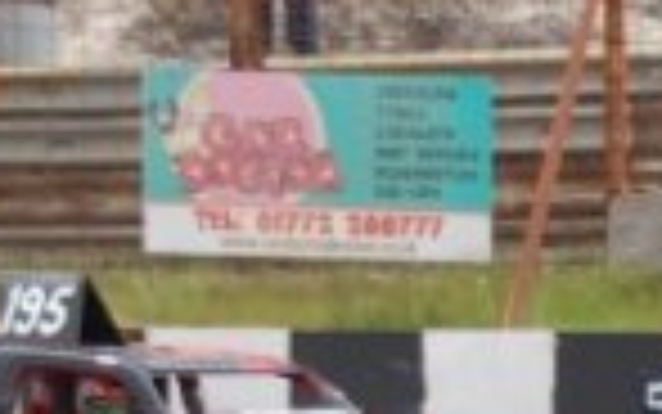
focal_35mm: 306
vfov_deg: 4.3
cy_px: 558
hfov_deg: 6.8
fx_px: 5523
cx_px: 874
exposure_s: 1/1000
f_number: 5
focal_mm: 46
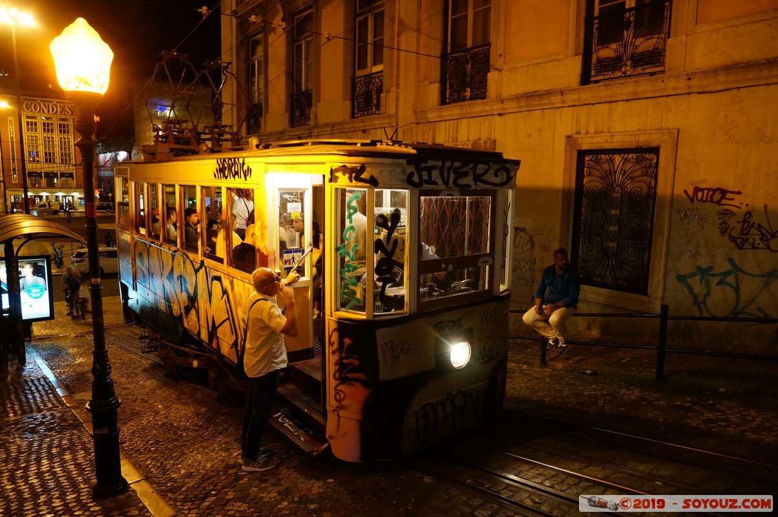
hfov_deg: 73.8
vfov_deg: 53.0
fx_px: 518
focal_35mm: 24
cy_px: 258
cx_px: 389
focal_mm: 16
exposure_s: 1/15
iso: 800
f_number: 3.5
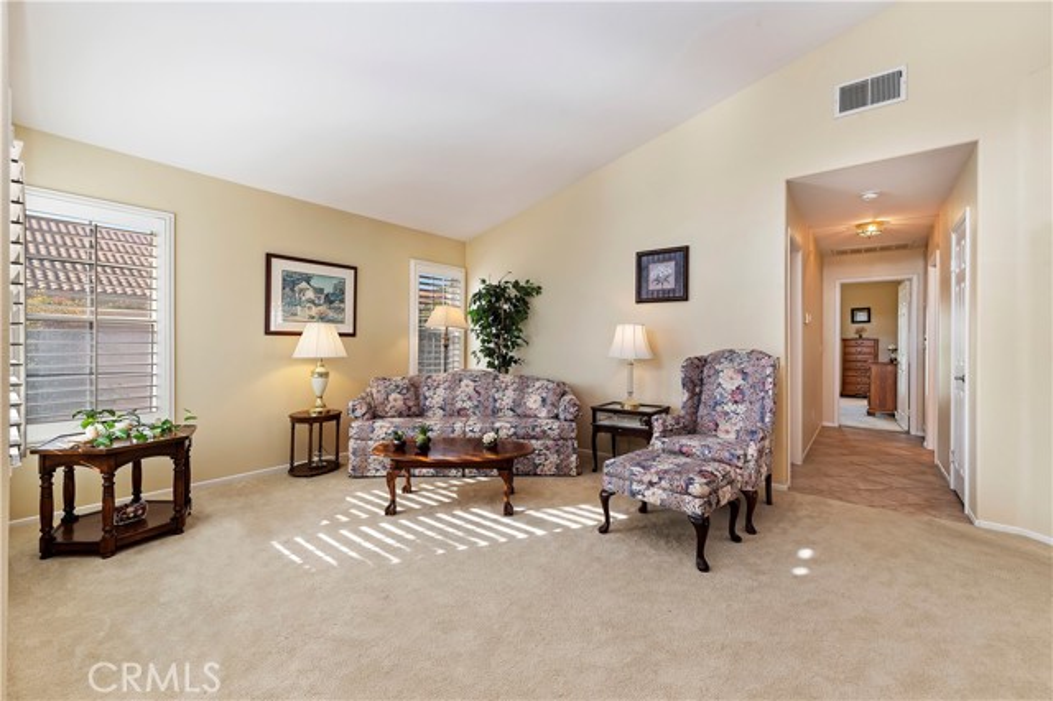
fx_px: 409
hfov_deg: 104.3
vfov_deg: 81.1
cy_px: 350
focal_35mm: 14
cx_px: 526
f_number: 10
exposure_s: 1/8
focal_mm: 14
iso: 500
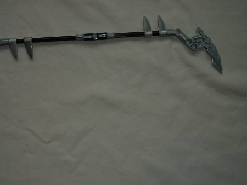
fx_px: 386
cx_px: 82
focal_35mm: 54
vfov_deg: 27.0
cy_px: 72
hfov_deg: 35.2
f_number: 3.2
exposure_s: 1/30
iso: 50
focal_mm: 6.3
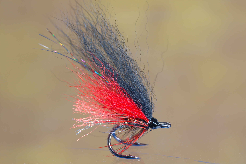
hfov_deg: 19.5
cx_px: 123
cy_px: 82
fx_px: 717
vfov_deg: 13.0
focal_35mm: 105
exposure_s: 1/10
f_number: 10
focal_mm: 70
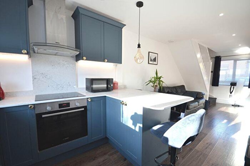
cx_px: 125
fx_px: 104
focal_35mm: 15
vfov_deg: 77.1
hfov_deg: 100.5
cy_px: 83
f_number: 5
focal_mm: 10
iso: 400
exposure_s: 1/100
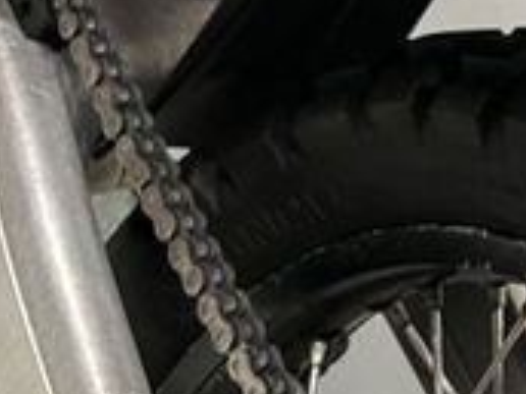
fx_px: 1474
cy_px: -171
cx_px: 960
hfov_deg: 16.7
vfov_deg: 14.4
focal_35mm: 97
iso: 125
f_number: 1.6
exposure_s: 1/50
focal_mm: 5.1
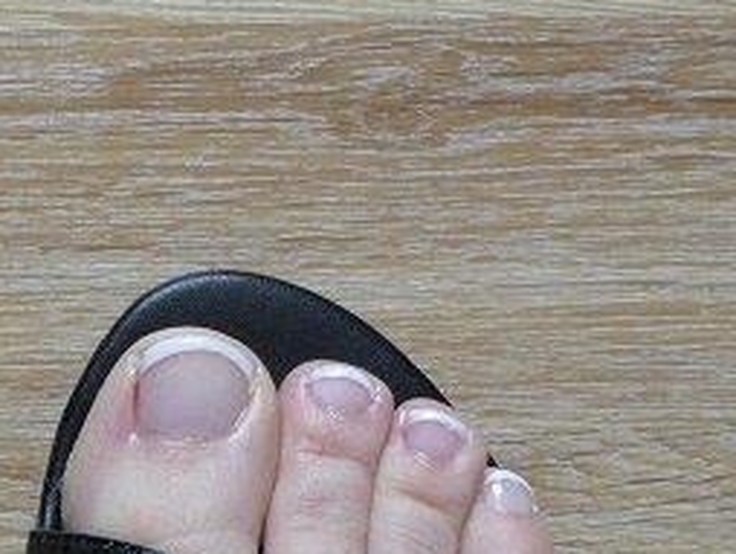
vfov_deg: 17.4
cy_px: 360
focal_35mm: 85
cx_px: -107
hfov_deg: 21.6
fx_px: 1809
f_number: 2.8
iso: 200
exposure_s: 1/25
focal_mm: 6
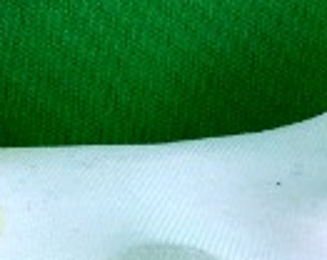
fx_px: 1428
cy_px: 340
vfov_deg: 10.2
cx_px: -227
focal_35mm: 148
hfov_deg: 12.2
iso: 50
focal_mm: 4.12
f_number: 2.4
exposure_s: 1/60
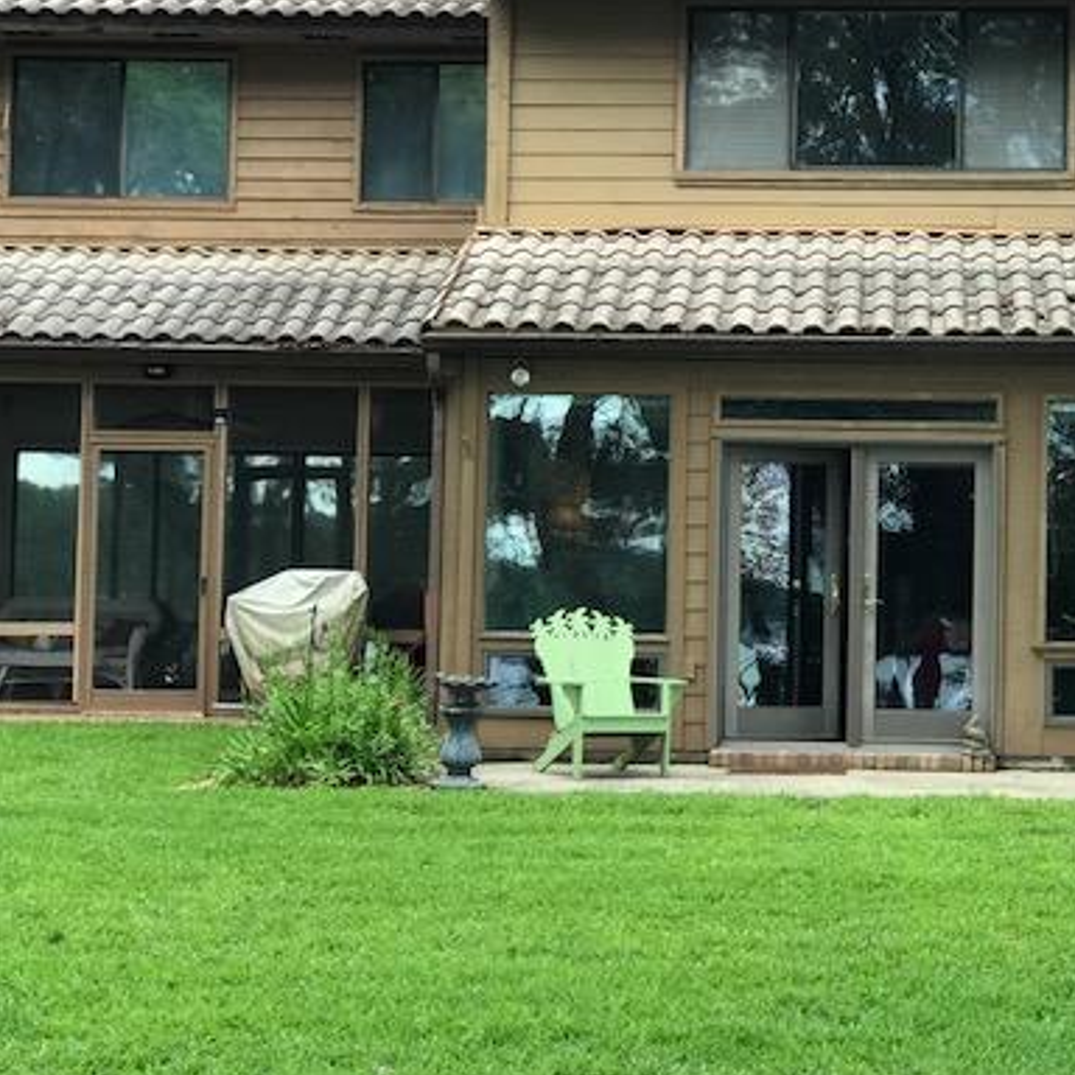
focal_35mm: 84
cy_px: 440
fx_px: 2951
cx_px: 798
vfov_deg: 20.6
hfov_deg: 20.5
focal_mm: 6.6
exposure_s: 1/60
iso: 20
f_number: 2.8
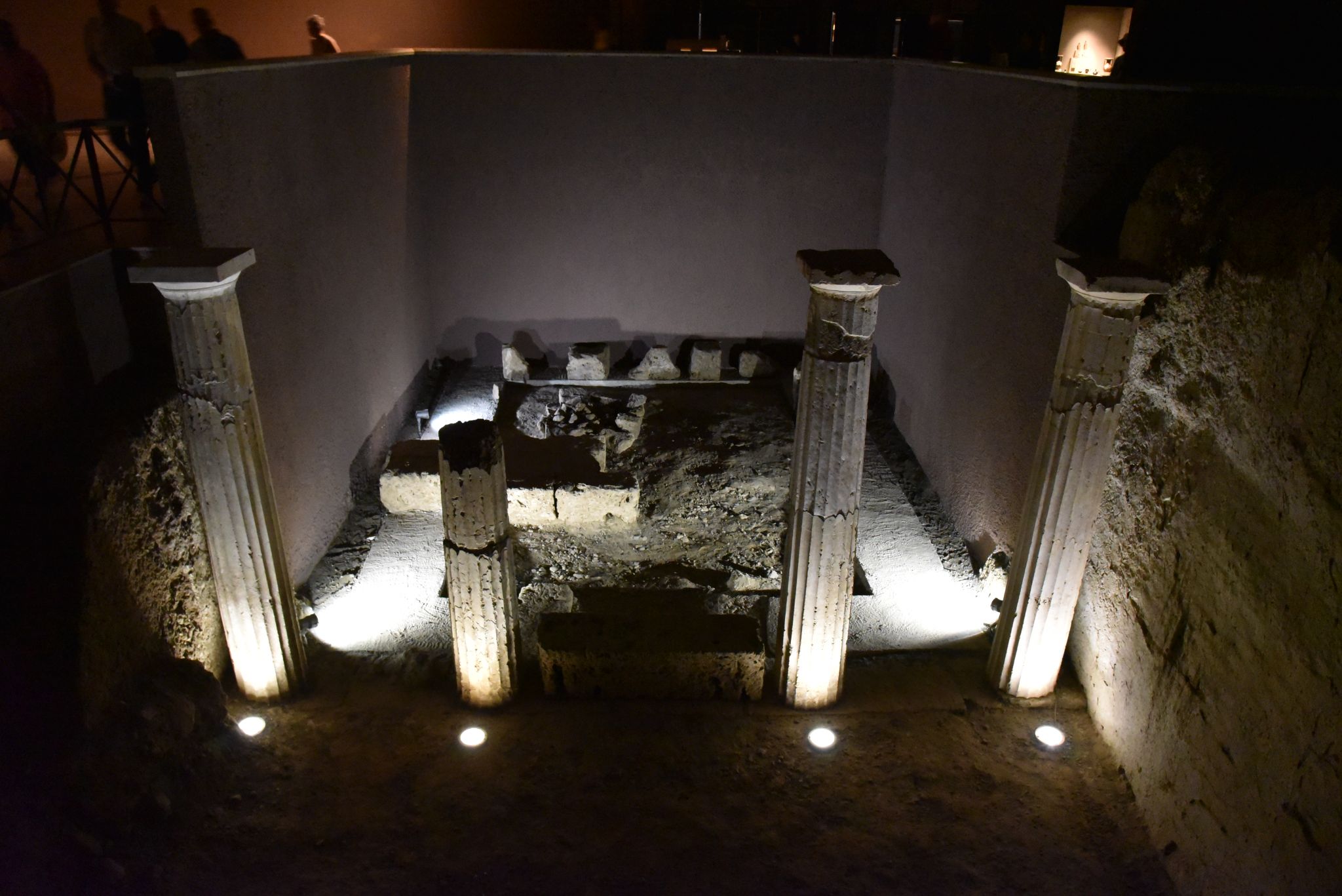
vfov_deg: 53.2
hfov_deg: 73.7
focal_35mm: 24
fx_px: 895
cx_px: 671
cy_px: 448
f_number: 7.1
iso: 12800
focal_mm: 24
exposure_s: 1/13
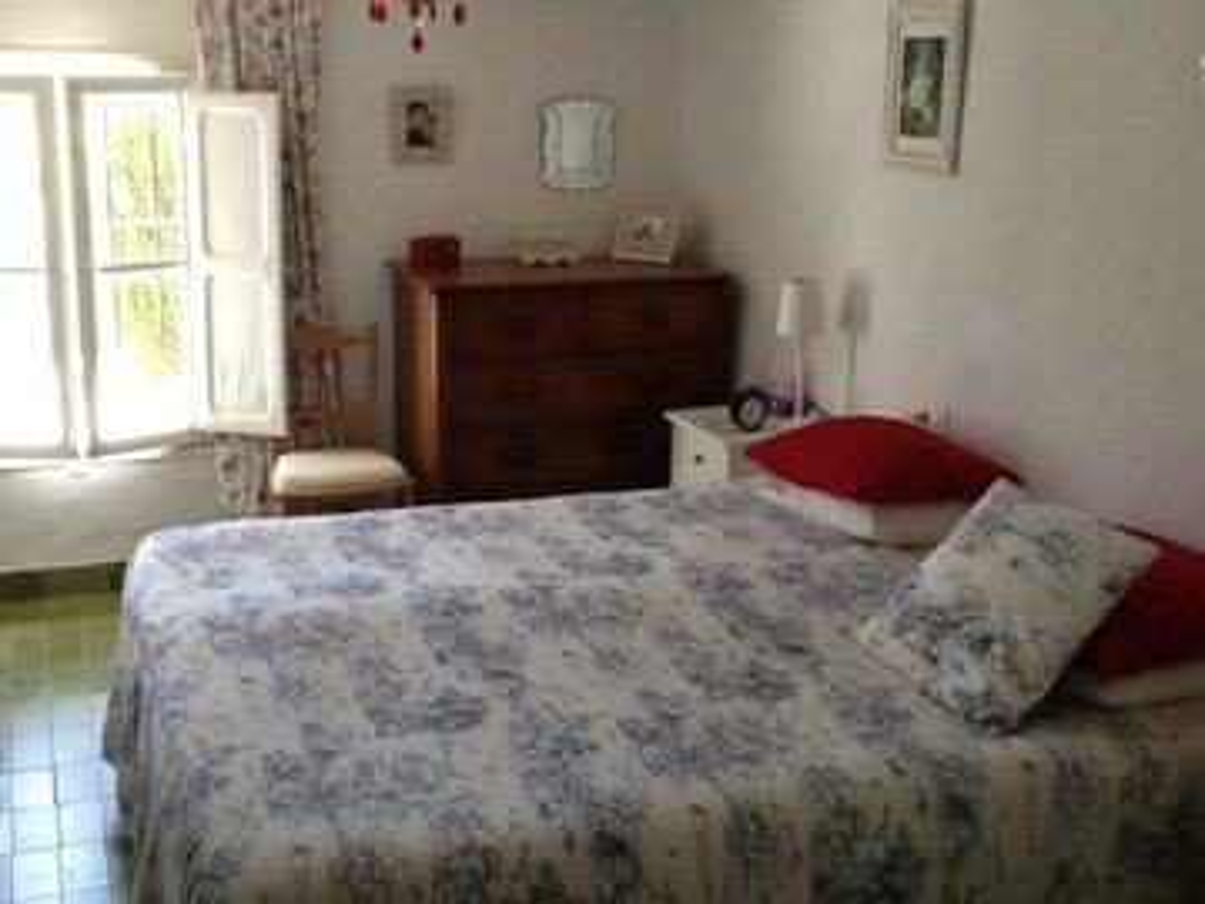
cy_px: 452
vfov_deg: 32.9
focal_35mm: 44
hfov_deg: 42.9
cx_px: 602
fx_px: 1532
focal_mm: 2.03
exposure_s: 1/60
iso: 64
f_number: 2.4
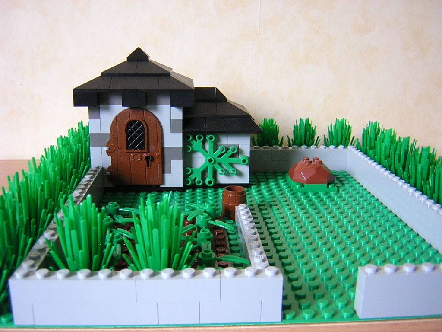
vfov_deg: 39.7
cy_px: 166
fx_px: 460
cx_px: 221
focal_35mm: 36
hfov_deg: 51.4
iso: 340
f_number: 2.6
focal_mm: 4.7
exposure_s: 1/3.5
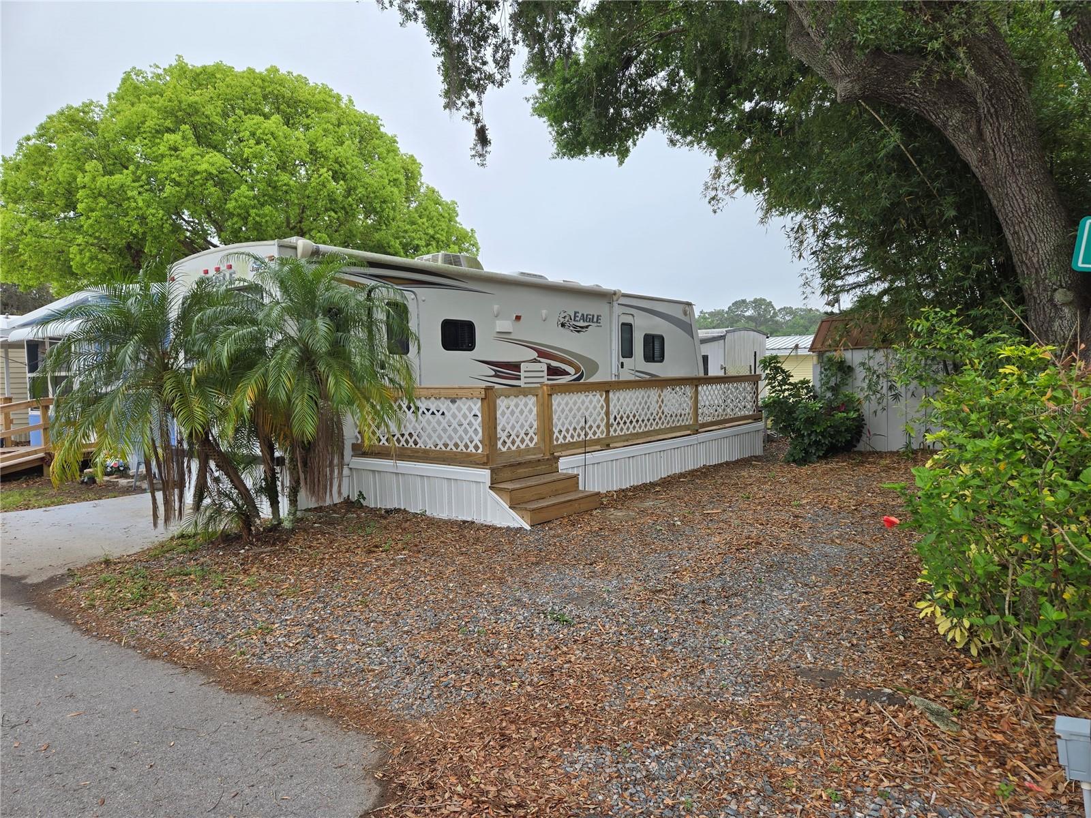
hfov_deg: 73.9
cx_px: 546
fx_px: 725
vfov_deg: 58.9
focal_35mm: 23
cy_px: 409
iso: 25
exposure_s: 1/694
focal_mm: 5.4
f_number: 1.8
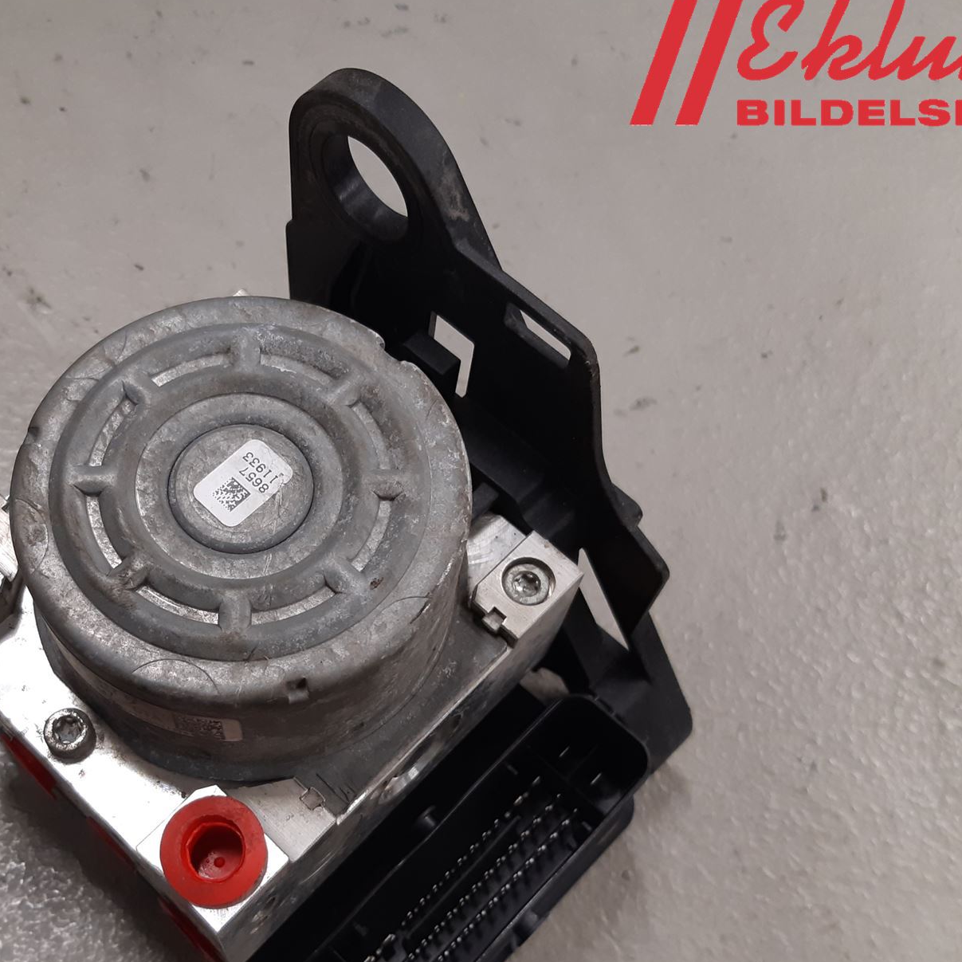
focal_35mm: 39
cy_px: 603
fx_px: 1226
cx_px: 303
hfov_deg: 42.1
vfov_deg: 42.5
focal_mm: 3.93
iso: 100
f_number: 1.7
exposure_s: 1/50
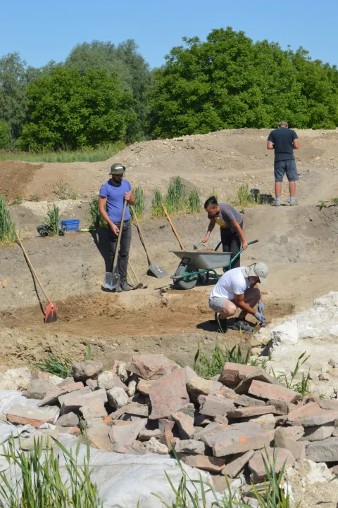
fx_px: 1164
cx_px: 169
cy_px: 254
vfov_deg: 24.6
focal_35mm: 82
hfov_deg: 16.5
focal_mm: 55
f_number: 9
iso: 100
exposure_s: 1/320
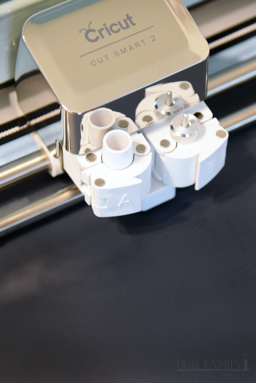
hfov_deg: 16.1
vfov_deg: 23.9
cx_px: 128
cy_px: 192
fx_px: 906
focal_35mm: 85
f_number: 4
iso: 3200
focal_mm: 85
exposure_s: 1/60
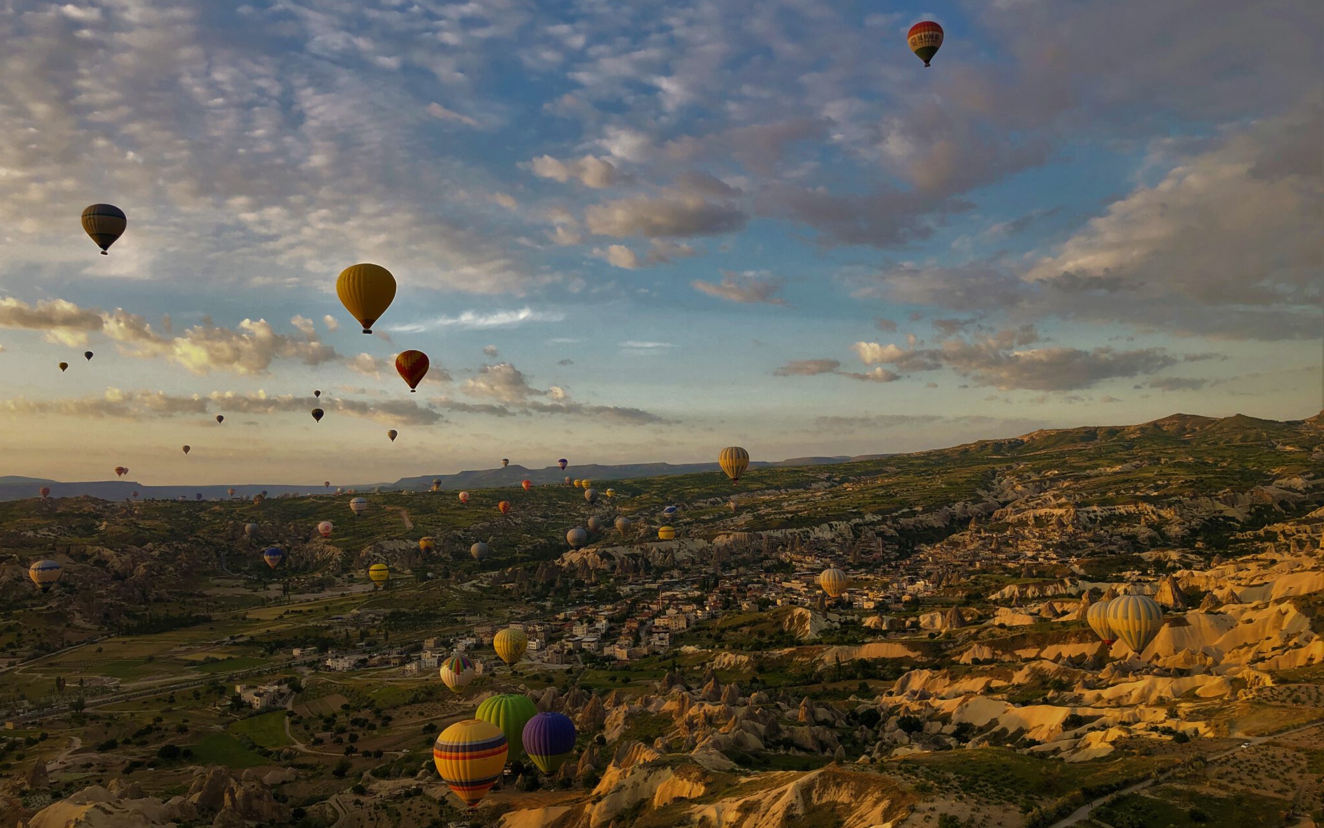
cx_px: 655
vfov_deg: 41.8
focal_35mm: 30
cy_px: 400
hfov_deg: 62.9
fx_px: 1082
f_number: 1.8
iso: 20
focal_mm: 3.99
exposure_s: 1/403
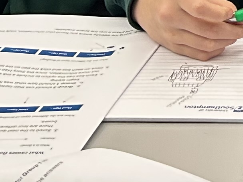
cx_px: 500
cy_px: -270
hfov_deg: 10.4
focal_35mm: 173
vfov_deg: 7.9
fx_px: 1214
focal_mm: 5.7
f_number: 1.5
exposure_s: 1/62
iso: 125
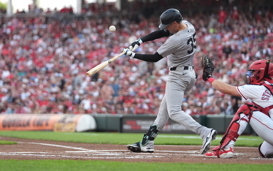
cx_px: 136
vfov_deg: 8.5
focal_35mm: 155
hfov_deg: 13.5
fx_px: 1153
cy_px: 81
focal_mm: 152
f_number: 2.8
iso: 3200
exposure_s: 1/8000
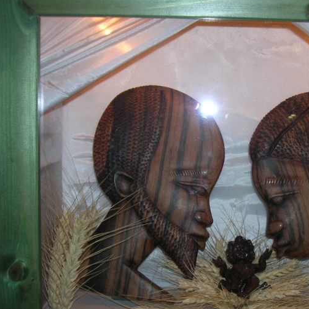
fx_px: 596
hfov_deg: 28.6
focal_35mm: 59
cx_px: 233
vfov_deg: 29.0
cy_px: 178
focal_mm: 7
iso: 50
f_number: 3.1
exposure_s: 1/60.1
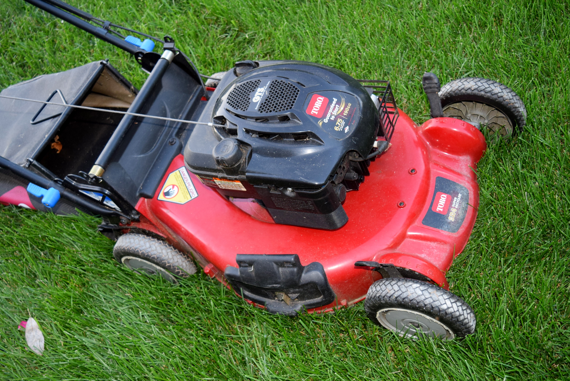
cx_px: 285
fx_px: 665
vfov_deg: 31.9
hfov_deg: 46.4
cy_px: 190
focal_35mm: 42
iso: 800
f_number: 5
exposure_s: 1/100
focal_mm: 28
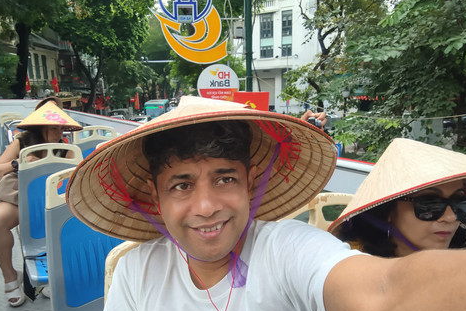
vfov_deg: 44.8
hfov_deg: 63.6
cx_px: 222
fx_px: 375
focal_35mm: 29
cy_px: 184
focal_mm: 2.79
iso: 50
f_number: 2
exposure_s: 1/252
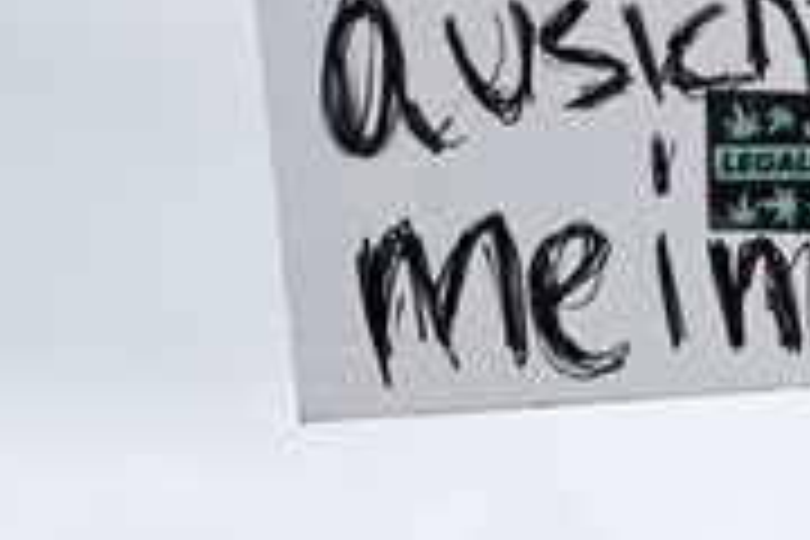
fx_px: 11834
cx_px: 925
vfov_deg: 2.6
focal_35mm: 526
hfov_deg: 3.9
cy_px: -130
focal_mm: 210
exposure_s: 1/320
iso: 400
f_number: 16
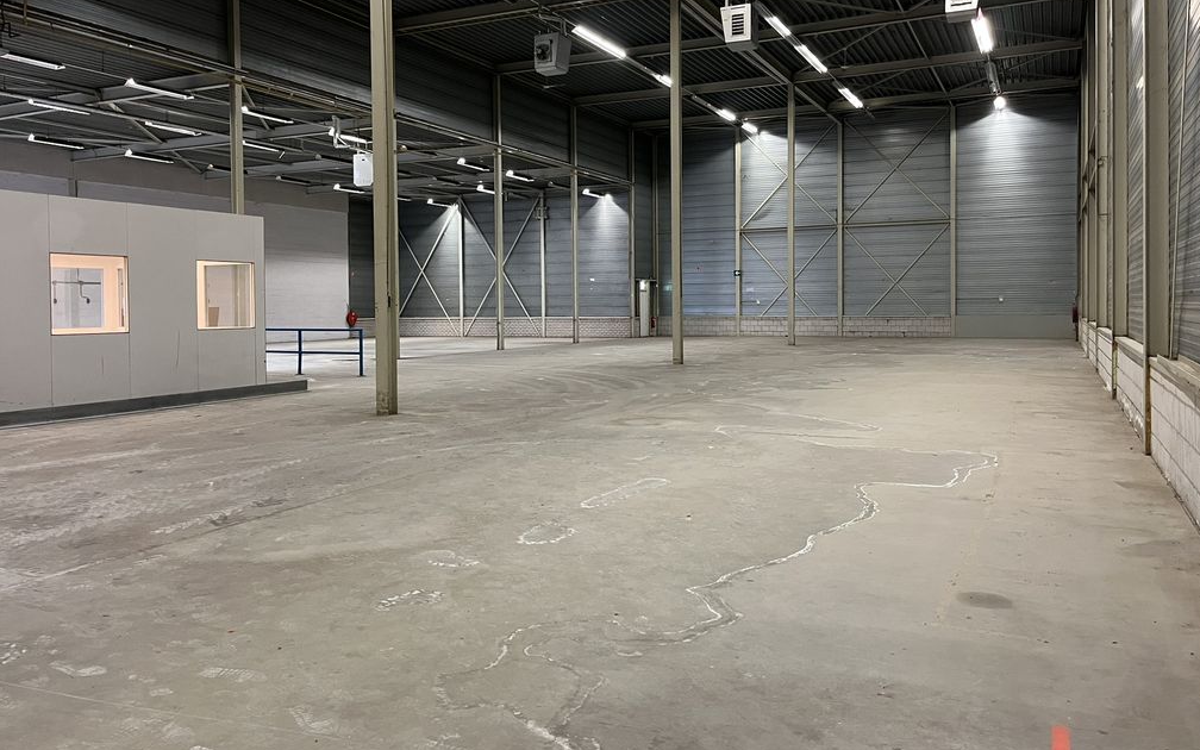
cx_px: 608
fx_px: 916
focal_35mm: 28
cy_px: 317
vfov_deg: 44.4
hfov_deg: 66.5
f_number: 1.6
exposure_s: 1/33
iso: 400
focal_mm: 5.1
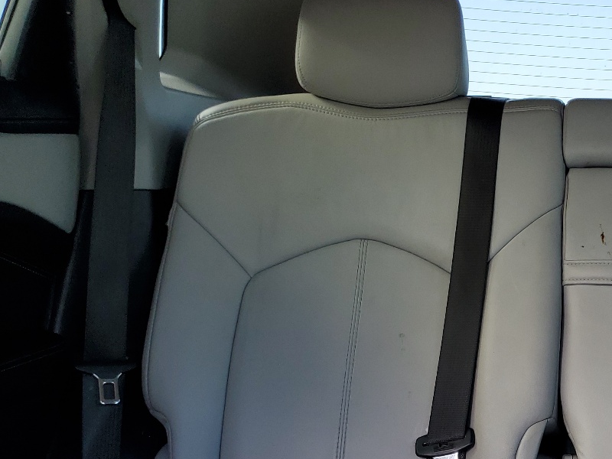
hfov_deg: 34.3
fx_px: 919
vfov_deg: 27.6
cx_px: 575
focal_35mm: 52
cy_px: 352
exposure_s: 1/128
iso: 50
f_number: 1.5
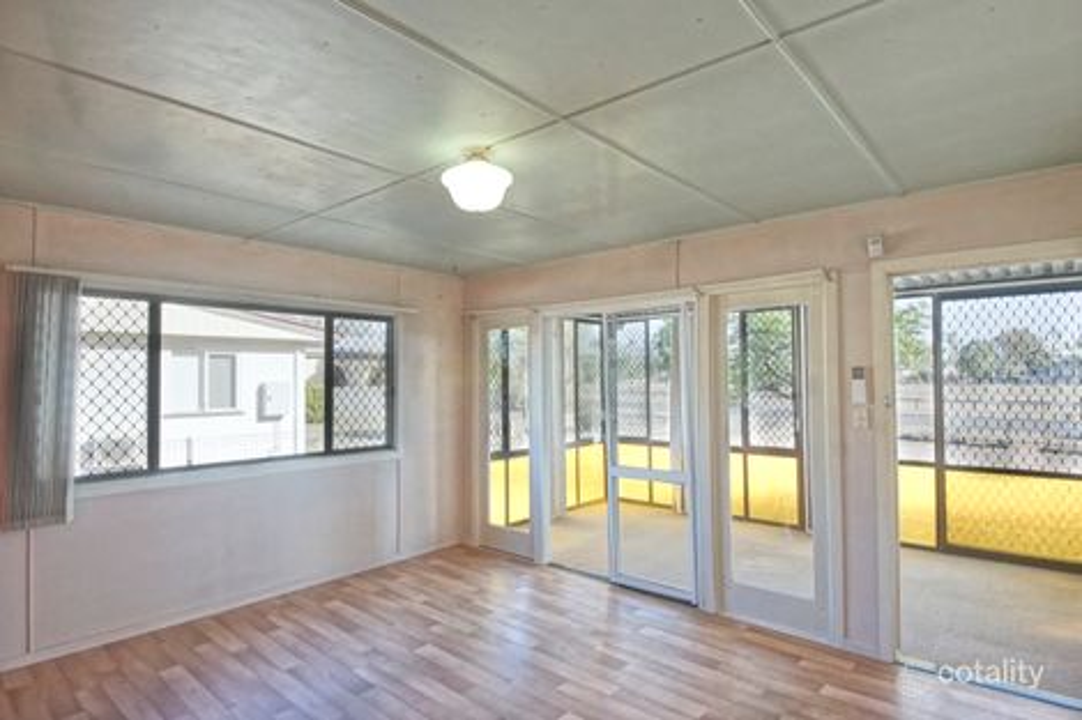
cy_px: 360
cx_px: 541
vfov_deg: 67.3
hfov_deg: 90.0
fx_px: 541
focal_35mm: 18
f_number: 8
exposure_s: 1/125
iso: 3200
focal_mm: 12
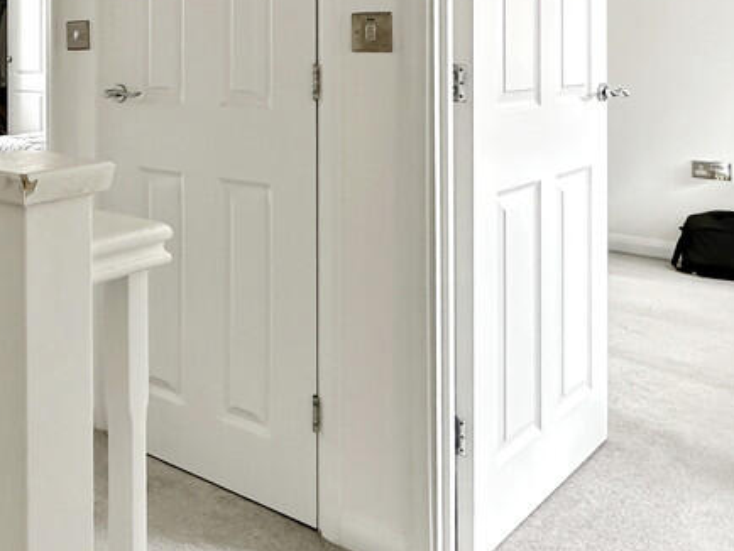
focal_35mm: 33
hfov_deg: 49.1
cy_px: 218
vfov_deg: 42.8
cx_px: 68
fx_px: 700
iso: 320
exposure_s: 1/99
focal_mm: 2.22
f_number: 2.2
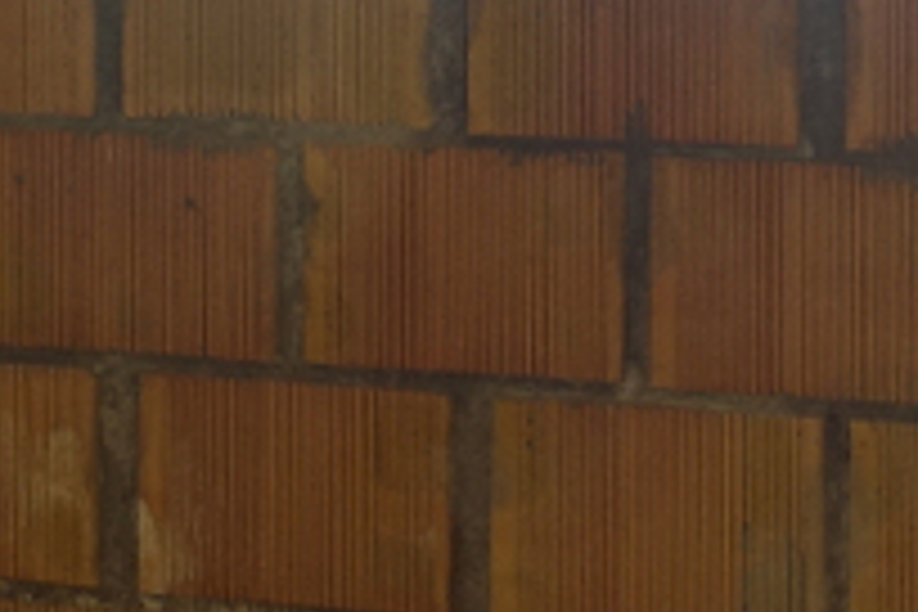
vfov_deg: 8.5
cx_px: 446
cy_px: -198
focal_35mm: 159
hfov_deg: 12.9
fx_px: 4054
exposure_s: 1/80
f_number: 4
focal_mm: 8.8
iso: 125
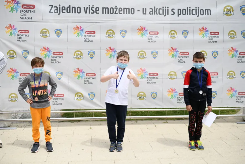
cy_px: 82
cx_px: 122
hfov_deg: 39.6
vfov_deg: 27.0
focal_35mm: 50
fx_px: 340
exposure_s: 1/5000
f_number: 2.2
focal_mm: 50
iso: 125
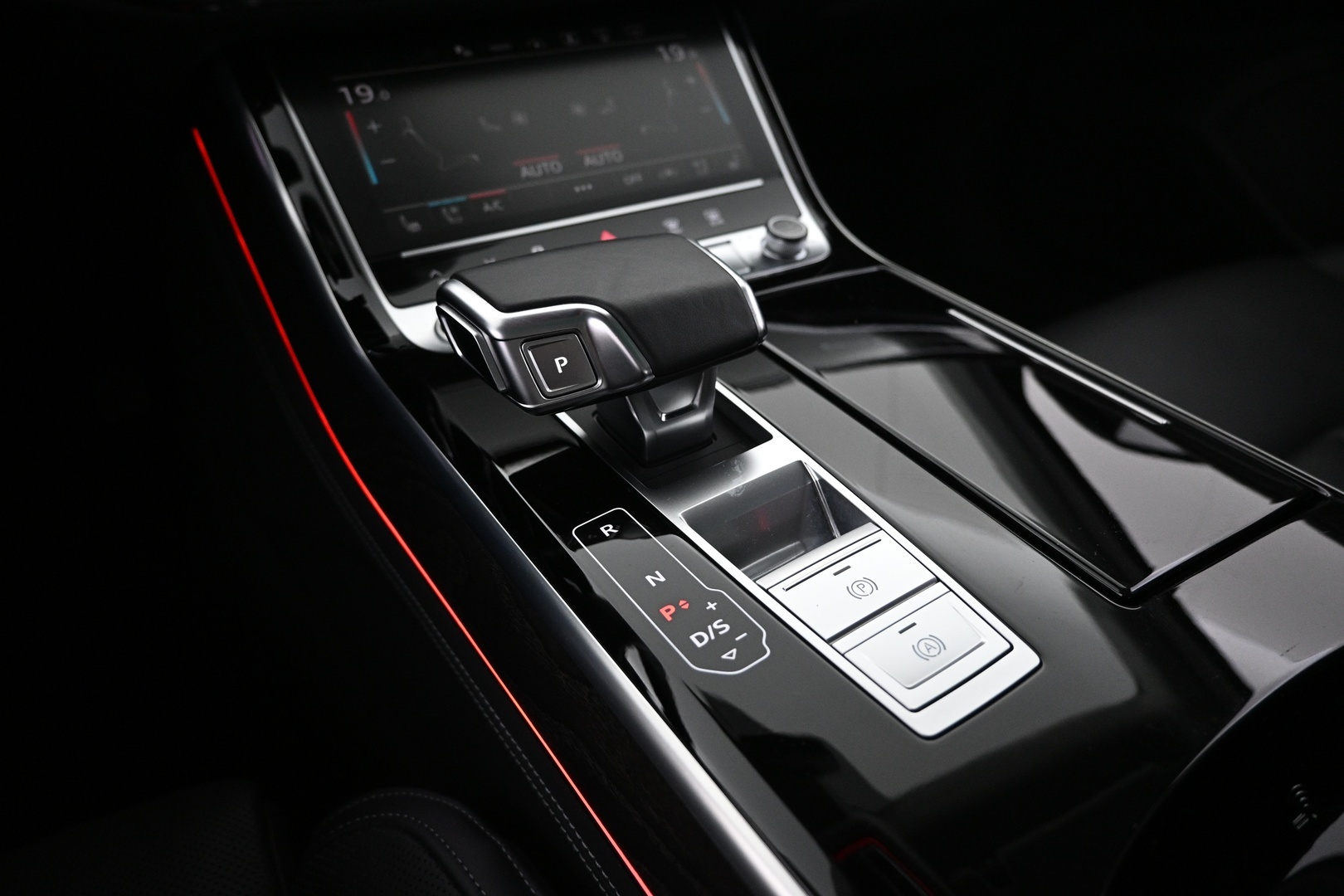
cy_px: 448
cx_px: 672
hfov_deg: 73.7
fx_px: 896
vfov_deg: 53.1
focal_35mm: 24
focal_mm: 16
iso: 1600
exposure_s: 1/60
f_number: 3.5
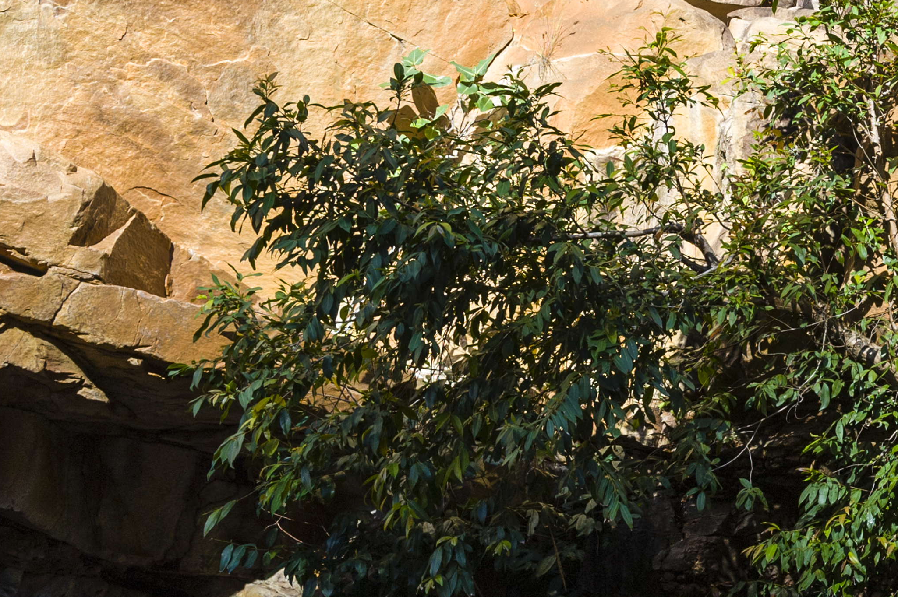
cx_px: 1110
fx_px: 1994
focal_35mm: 80
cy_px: 152
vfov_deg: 17.0
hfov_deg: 23.0
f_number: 9
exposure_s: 1/200
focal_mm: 32
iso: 320
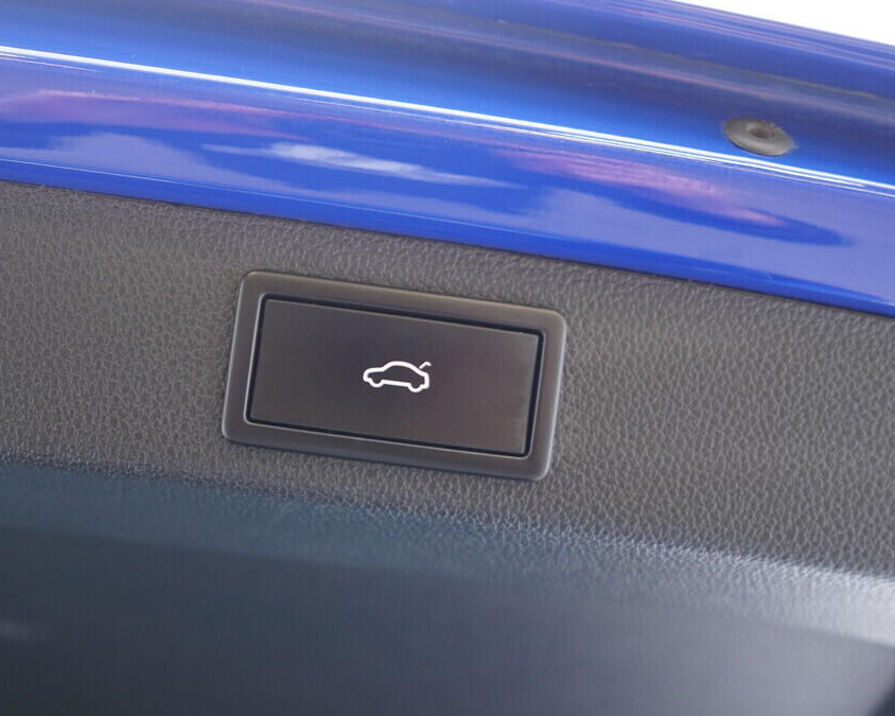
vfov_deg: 36.5
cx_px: 384
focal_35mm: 41
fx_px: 1086
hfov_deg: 44.7
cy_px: 358
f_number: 2.8
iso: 500
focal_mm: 24
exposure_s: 1/40
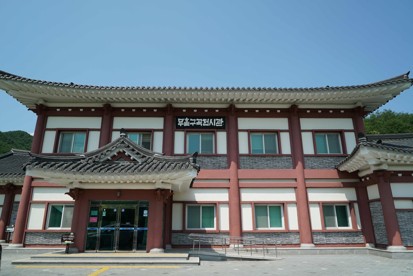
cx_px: 206
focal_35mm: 24
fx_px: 275
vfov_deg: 53.2
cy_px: 138
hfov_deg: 73.7
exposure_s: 1/400
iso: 200
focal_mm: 24
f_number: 10
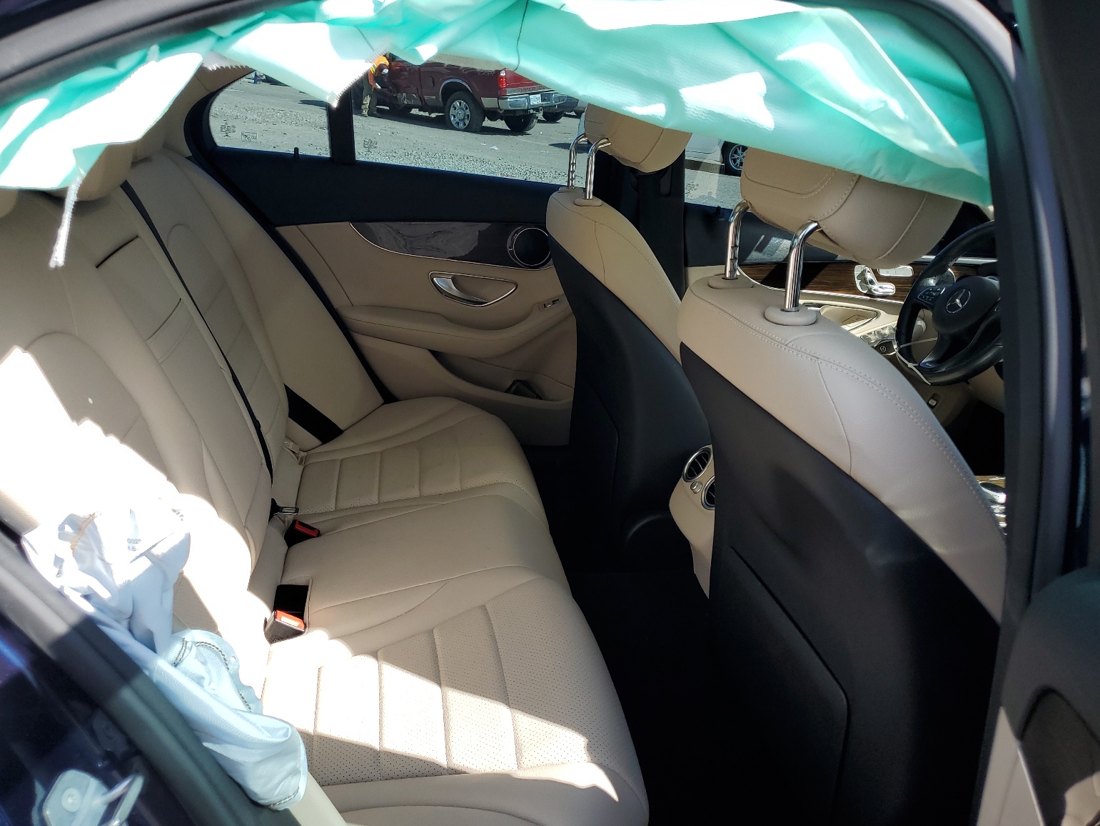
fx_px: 858
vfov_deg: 51.4
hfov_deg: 65.3
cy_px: 414
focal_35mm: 27
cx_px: 549
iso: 50
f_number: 1.5
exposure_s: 1/1111
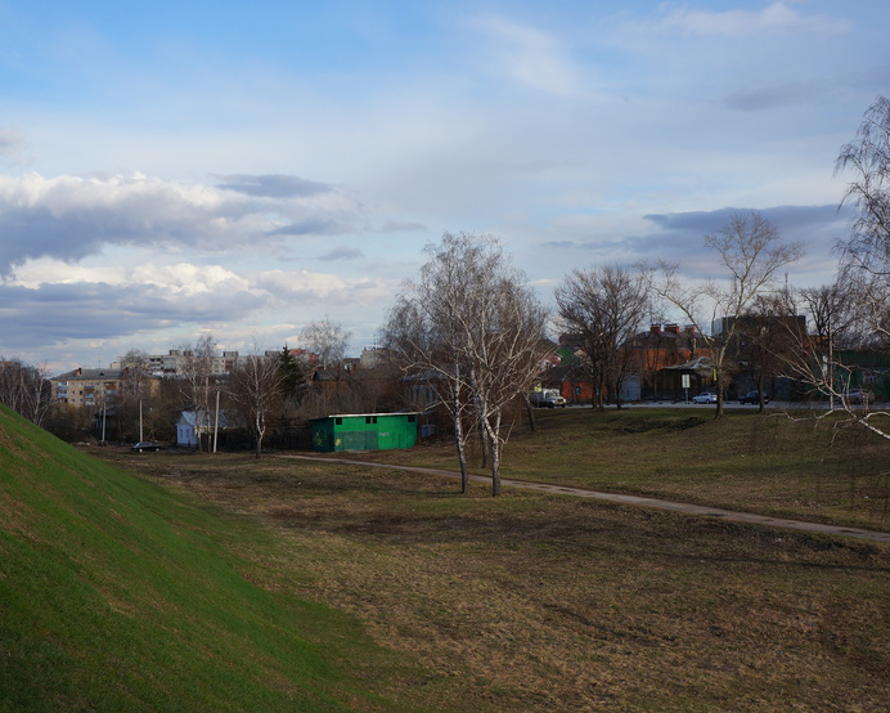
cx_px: 484
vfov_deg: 32.4
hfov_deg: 39.8
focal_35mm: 47
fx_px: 1227
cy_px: 352
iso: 100
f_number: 9
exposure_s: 1/160
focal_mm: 27
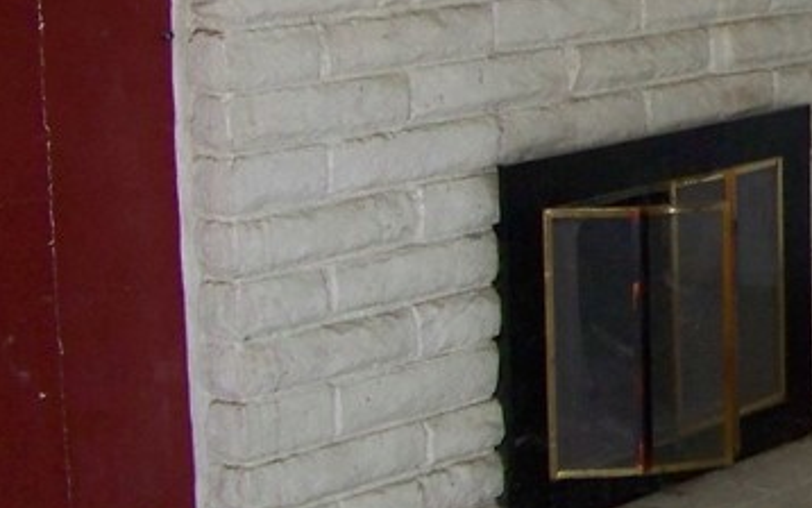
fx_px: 2413
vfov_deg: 11.9
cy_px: 66
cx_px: 1043
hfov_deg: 17.9
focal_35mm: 109
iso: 200
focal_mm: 5.85
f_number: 2.8
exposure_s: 1/30
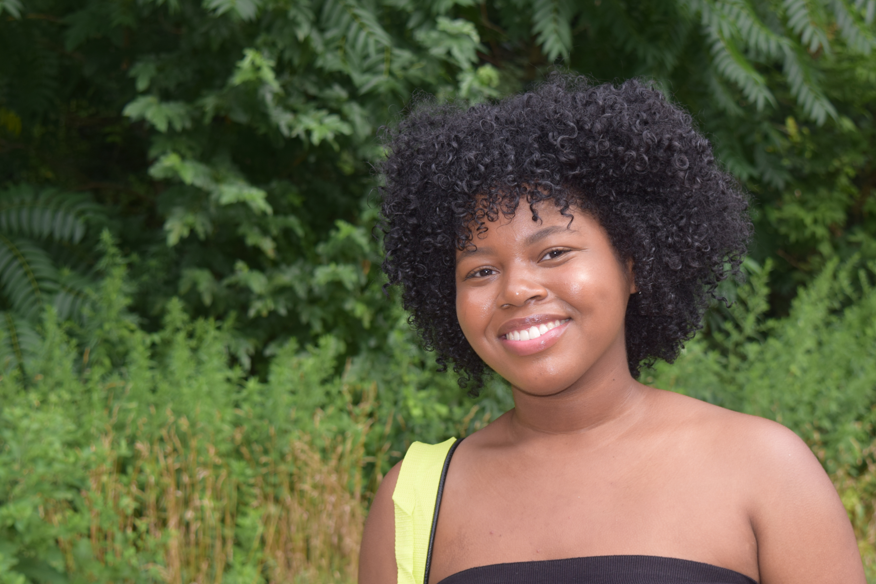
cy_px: 365
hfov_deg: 23.5
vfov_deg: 15.8
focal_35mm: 87
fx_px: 2108
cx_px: 508
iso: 100
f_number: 6.3
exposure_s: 1/160
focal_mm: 45
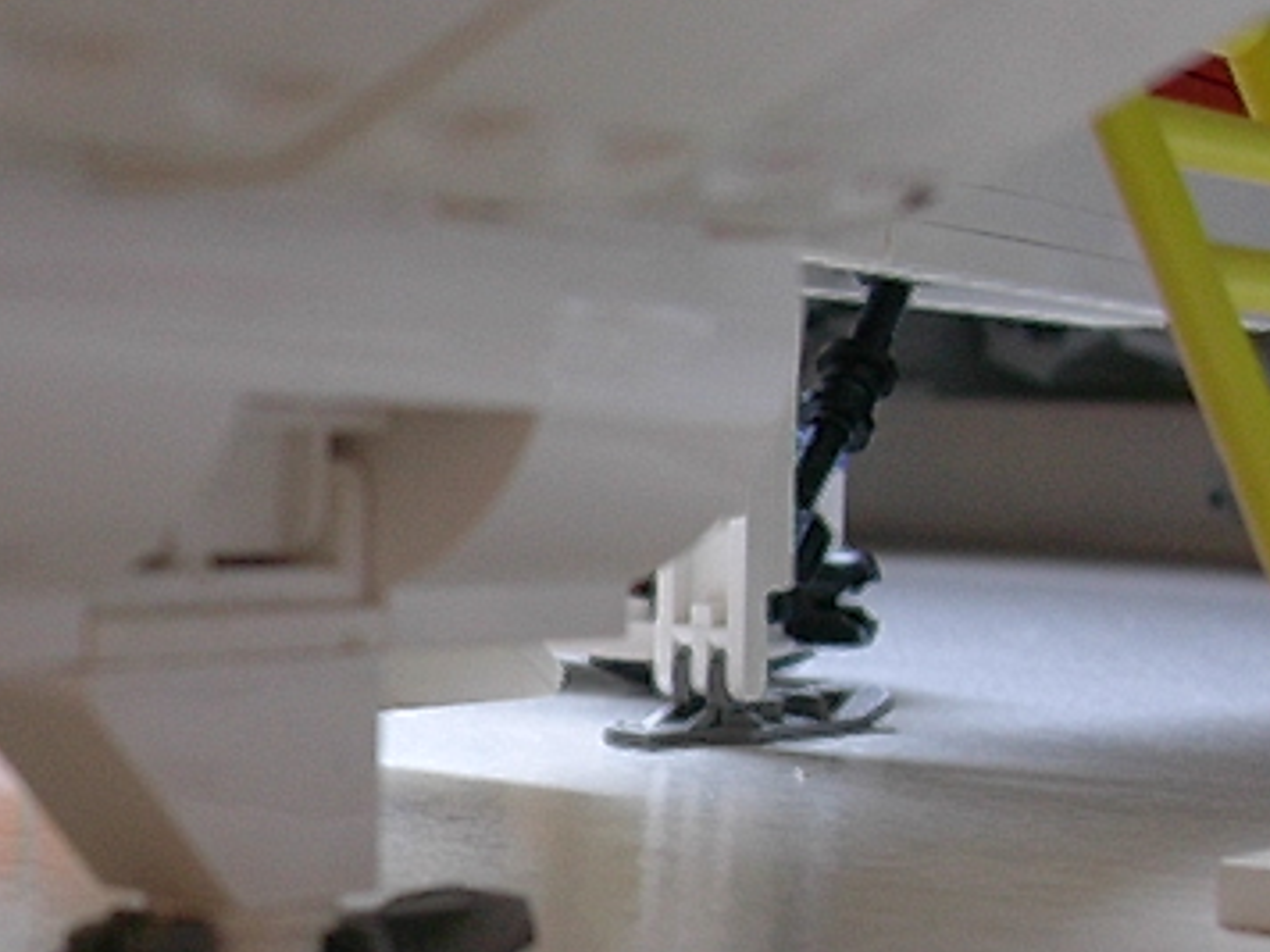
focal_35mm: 81
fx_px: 2972
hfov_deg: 23.6
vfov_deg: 18.1
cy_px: 713
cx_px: 171
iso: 70
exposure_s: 1/13.4
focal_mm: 6.7
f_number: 2.9
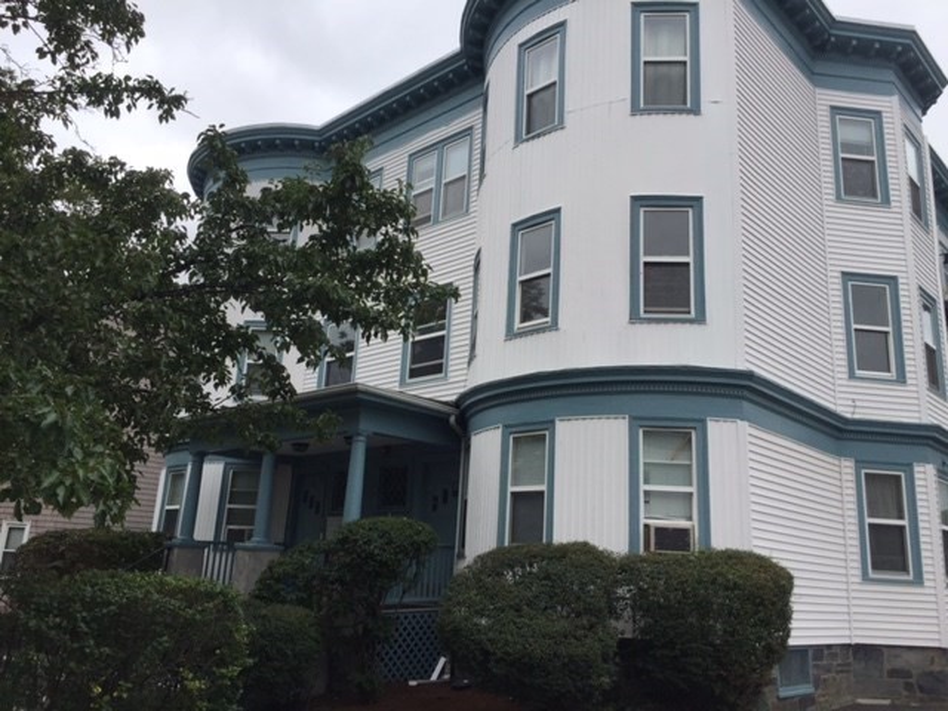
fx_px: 794
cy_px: 356
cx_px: 474
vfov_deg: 48.2
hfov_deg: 61.7
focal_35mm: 29
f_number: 2.2
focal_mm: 4.15
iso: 32
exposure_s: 1/920
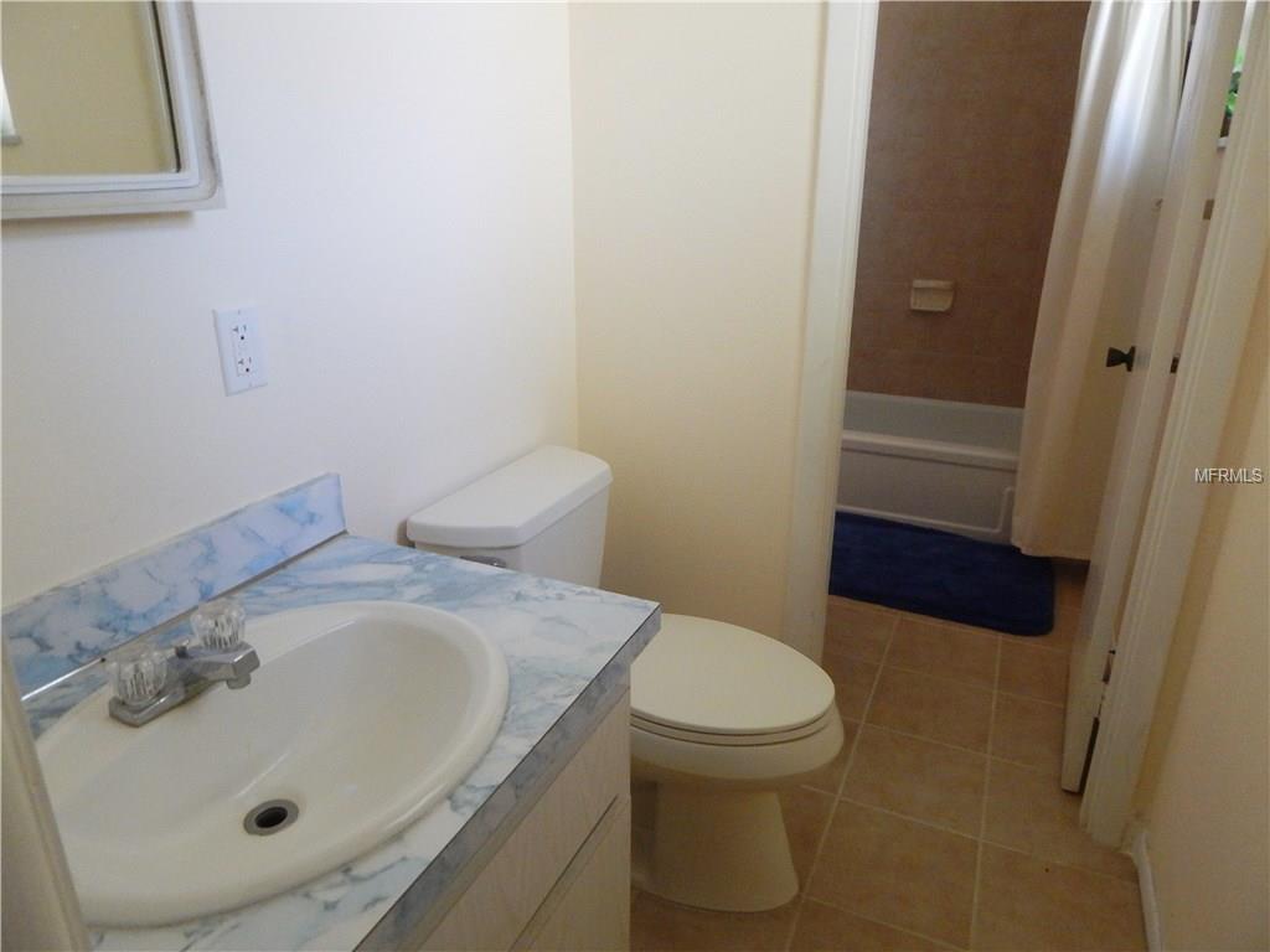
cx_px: 635
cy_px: 476
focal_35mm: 22
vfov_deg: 61.1
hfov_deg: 76.4
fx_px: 807
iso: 400
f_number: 3
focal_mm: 4
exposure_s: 1/30
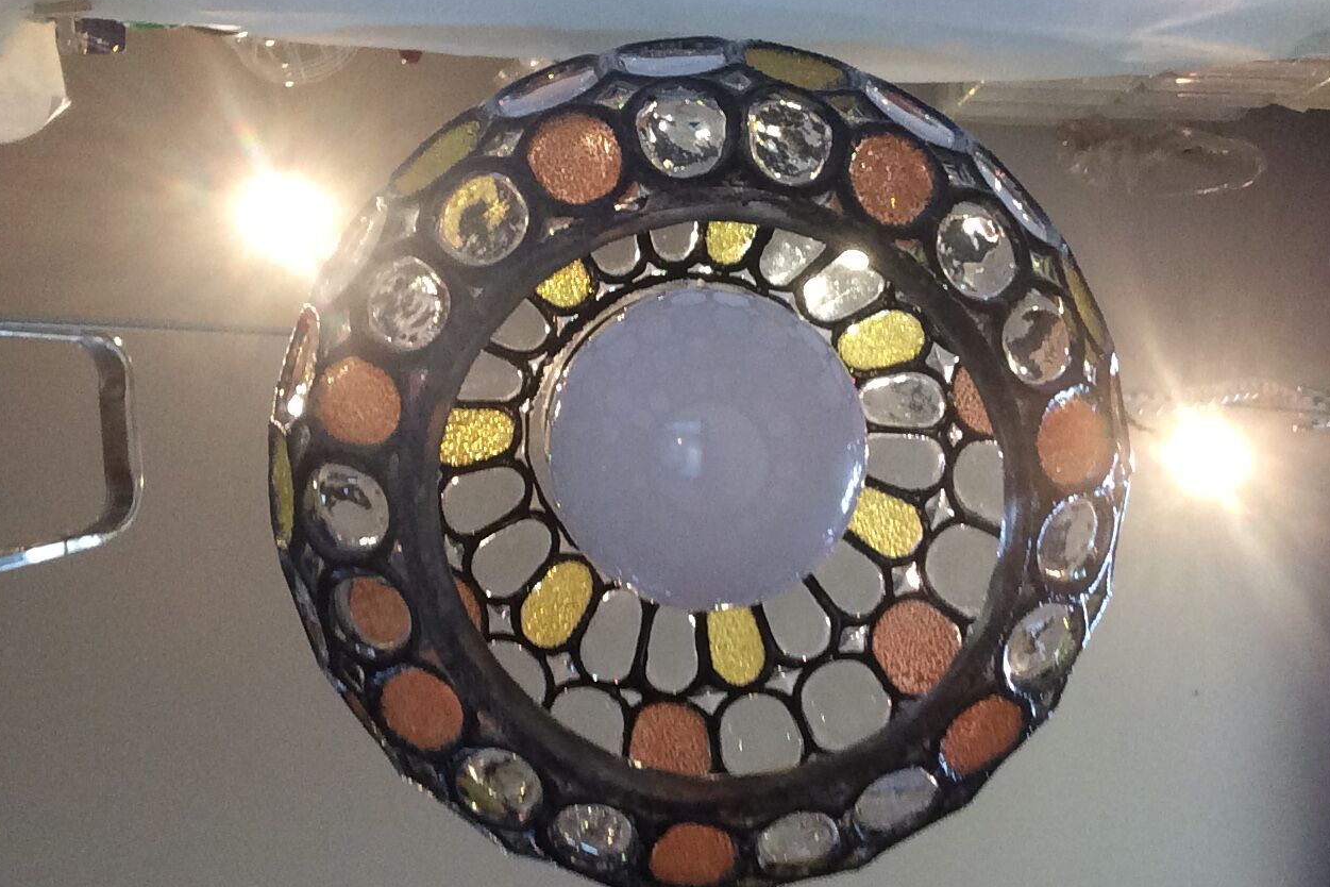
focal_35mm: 33
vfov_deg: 39.9
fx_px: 1219
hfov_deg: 57.2
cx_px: 673
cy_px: 412
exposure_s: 1/33
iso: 320
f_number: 2.4
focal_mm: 2.15
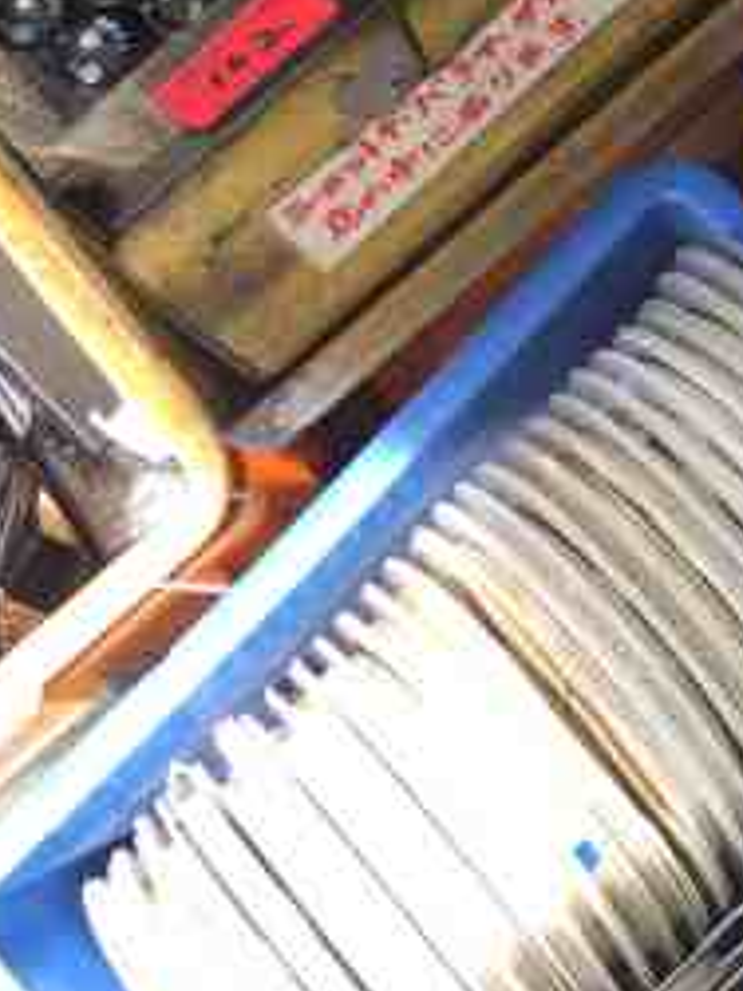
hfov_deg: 17.5
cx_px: 828
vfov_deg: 23.4
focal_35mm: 81
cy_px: 75
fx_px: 2320
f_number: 2.2
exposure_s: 1/128
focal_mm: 4.15
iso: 32
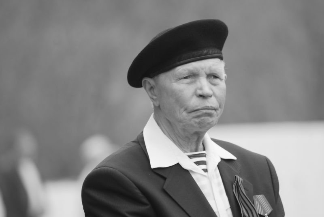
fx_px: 4054
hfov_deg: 4.6
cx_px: 162
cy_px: 108
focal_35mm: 450
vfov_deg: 3.1
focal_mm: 300
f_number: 5.6
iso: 200
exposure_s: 1/100
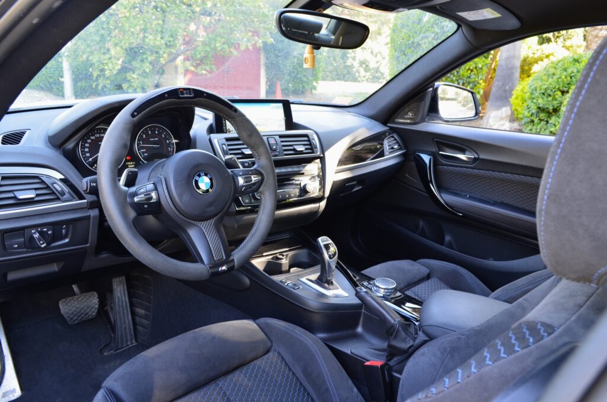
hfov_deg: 67.5
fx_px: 454
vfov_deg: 47.7
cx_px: 304
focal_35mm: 27
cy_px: 201
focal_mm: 18
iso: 400
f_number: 8
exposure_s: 1/20
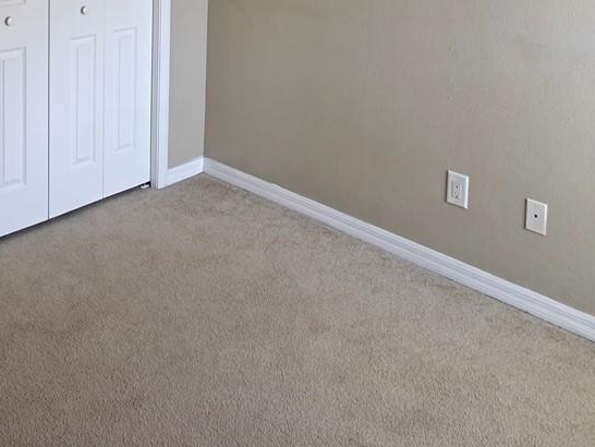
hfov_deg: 45.3
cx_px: 219
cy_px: -80
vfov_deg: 30.3
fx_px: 705
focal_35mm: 41
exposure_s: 1/50
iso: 200
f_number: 2.2
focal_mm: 2.62
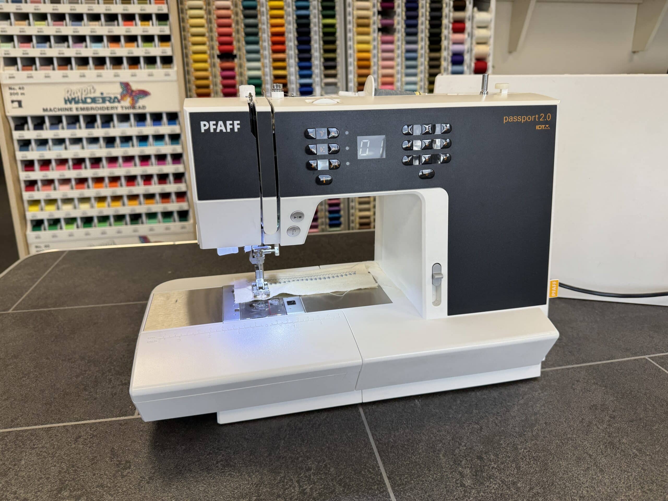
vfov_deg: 56.8
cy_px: 250
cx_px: 334
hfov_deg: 71.6
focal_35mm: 24
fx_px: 463
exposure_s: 1/100
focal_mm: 6.76
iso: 64
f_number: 1.78
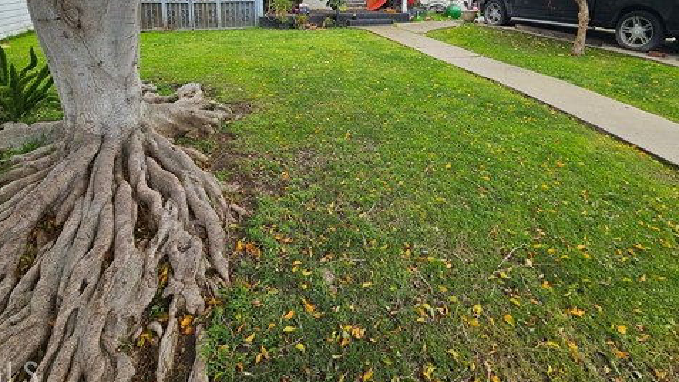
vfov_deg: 52.6
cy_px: 53
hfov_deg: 89.6
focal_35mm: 19
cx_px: 337
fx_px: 342
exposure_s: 1/311
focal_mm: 2.2
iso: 50
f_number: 2.2
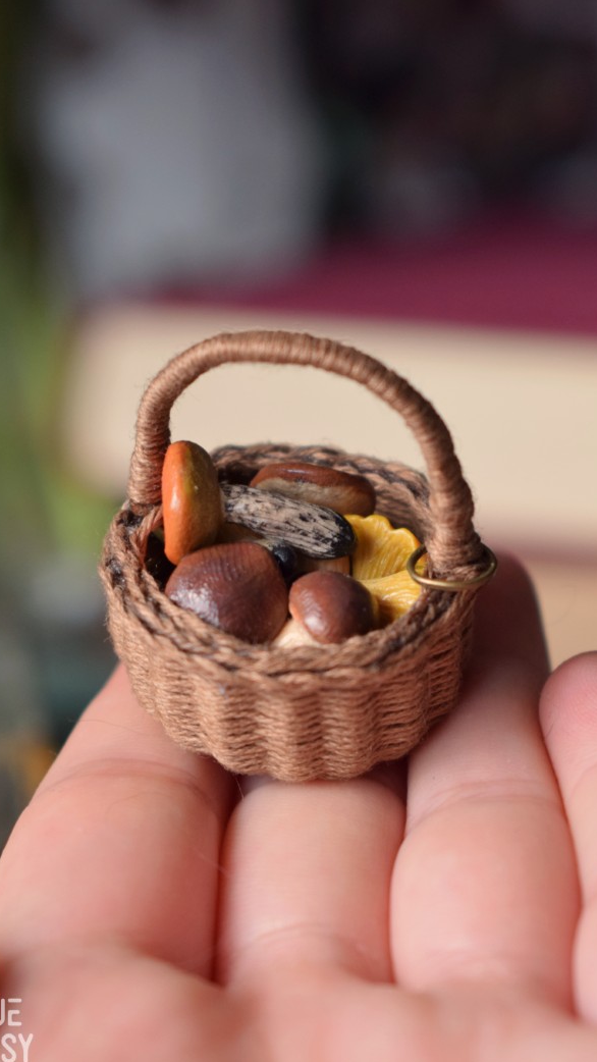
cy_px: 536
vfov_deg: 22.3
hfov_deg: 12.7
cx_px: 284
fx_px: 2690
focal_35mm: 96
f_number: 5.6
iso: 1000
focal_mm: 55
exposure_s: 1/60
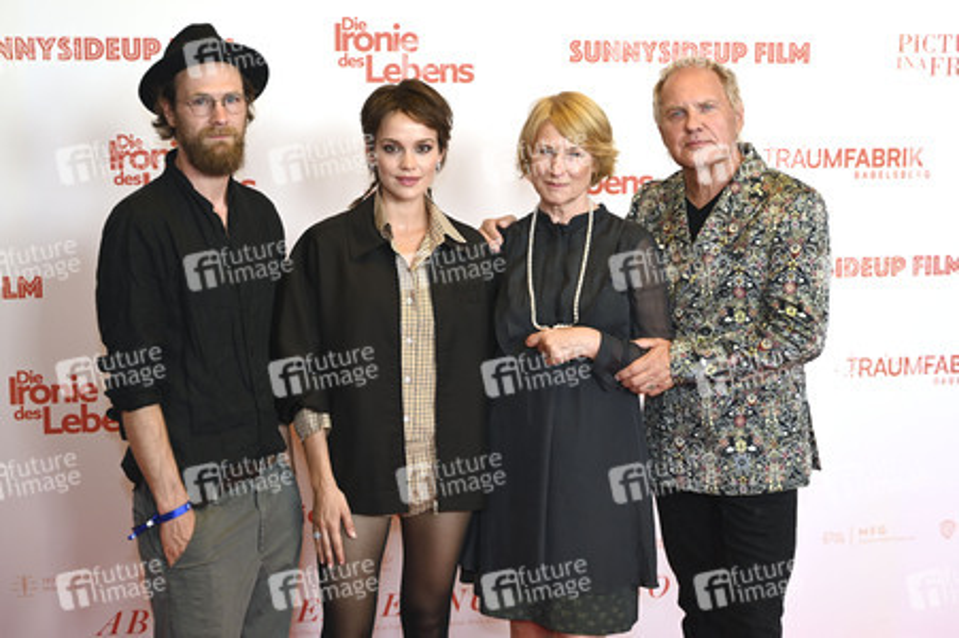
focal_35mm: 53
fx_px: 1411
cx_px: 480
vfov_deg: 25.5
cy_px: 319
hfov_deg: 37.5
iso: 320
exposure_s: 1/125
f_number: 2.8
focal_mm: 53
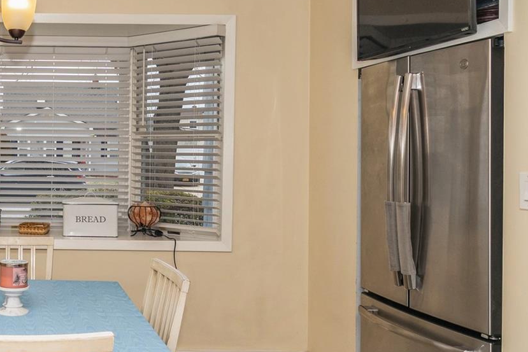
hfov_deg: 42.3
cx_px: 47
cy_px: 180
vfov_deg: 31.9
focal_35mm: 42
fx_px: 616
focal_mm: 17
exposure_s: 1/160
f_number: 8
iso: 400
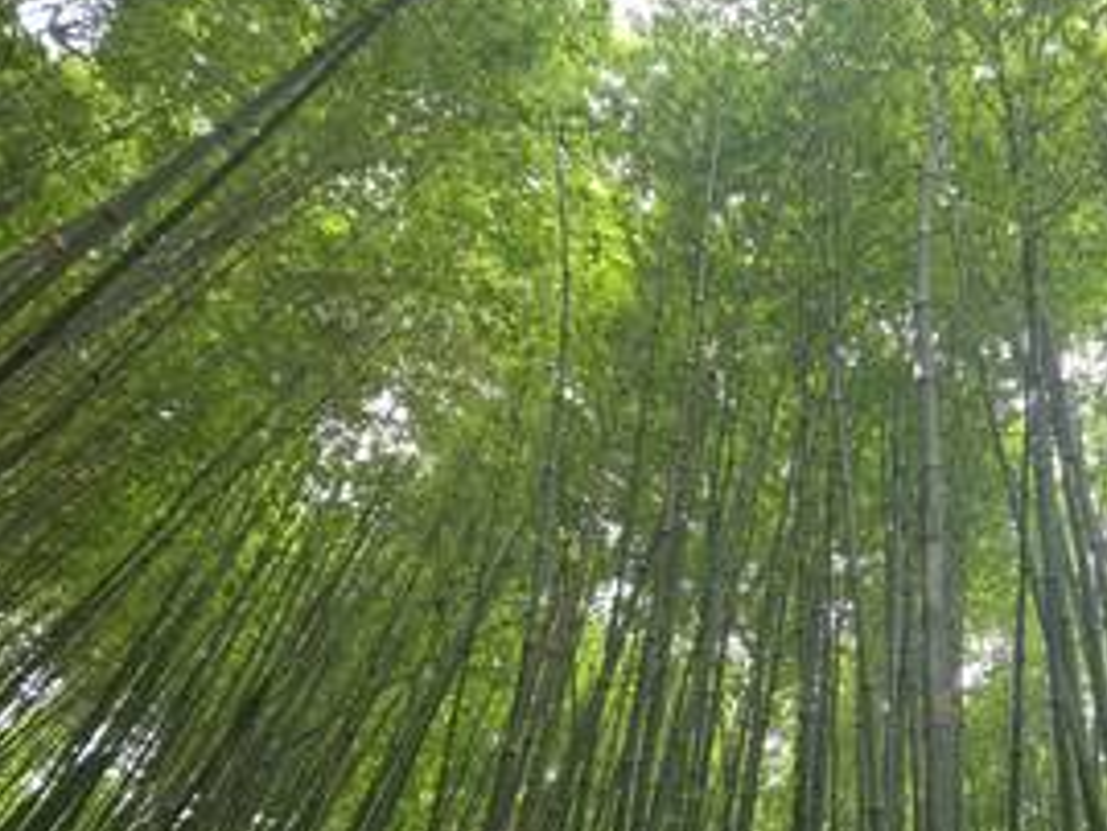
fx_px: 1312
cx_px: 852
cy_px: 613
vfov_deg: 34.5
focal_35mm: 41
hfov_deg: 44.0
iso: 500
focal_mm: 6.4
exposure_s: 1/100
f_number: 1.8
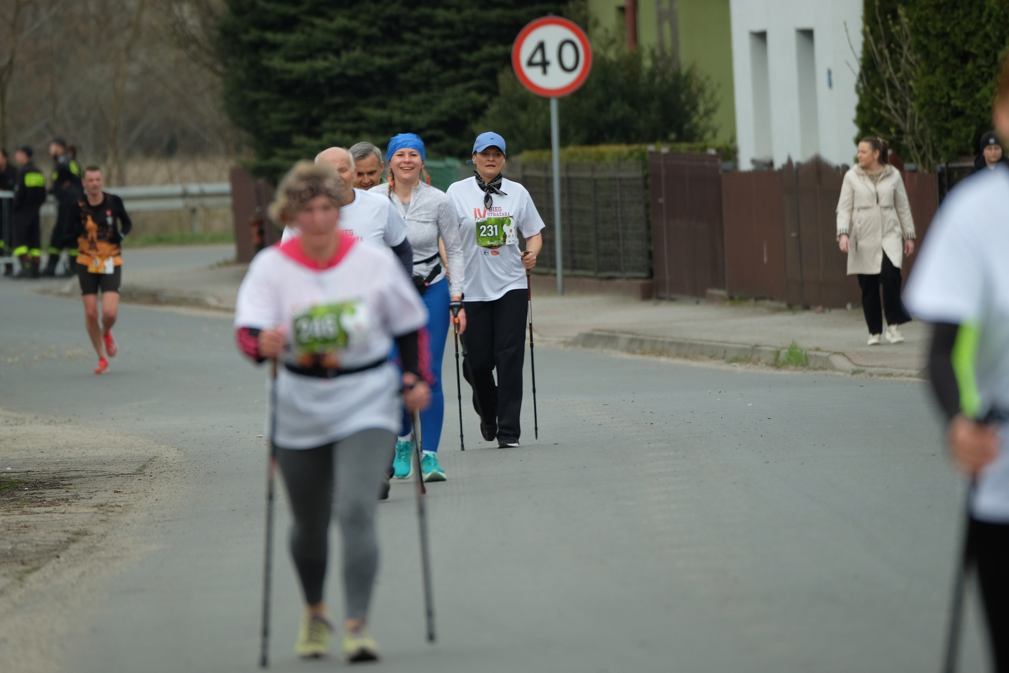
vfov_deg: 2.3
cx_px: 504
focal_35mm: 600
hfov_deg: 3.4
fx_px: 16816
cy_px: 336
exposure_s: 1/280
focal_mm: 400
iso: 200
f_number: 5.6
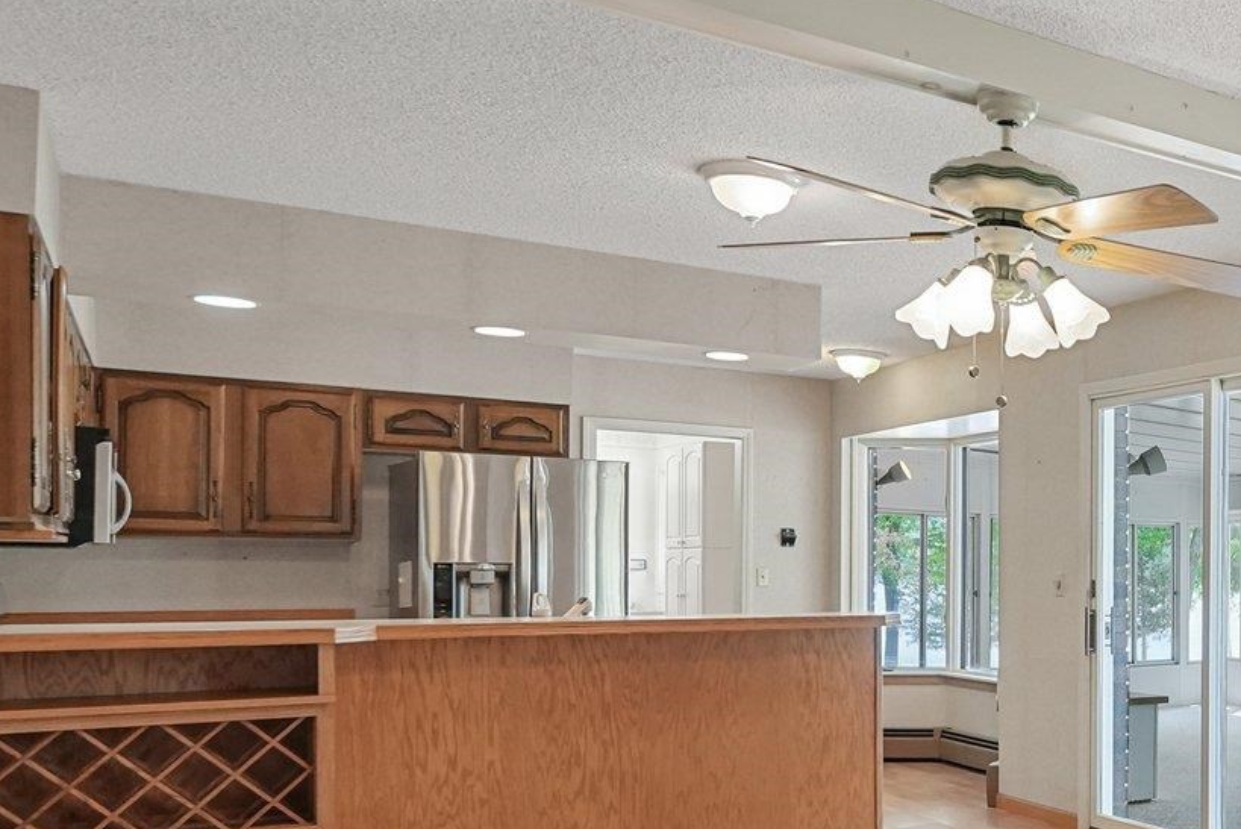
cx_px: 1370
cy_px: 593
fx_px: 1207
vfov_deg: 37.2
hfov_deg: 42.5
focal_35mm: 35
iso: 1600
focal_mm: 14
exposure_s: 1/125
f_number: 4.5
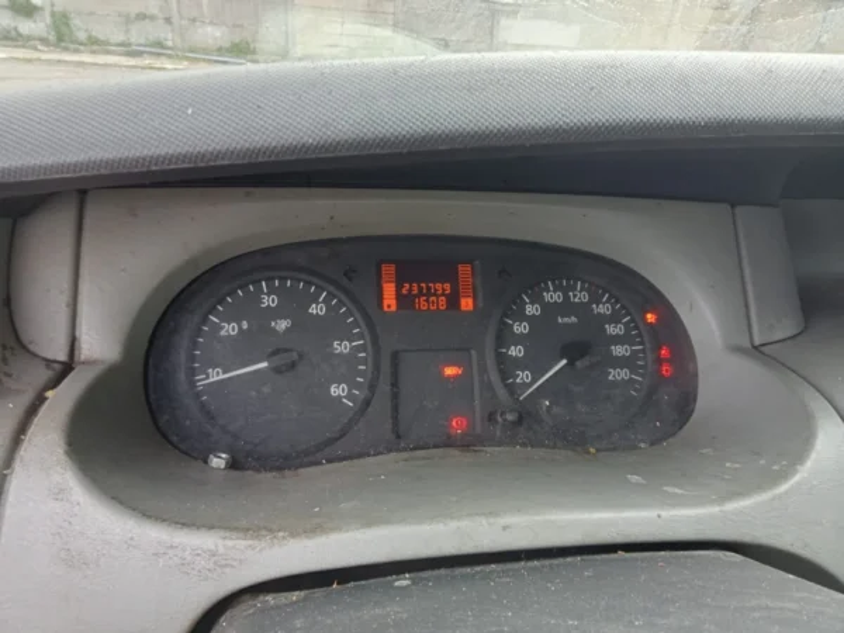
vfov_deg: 49.7
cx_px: 422
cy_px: 316
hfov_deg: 63.4
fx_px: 683
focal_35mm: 28
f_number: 2.2
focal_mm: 3.46
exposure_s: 1/33.3
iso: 113
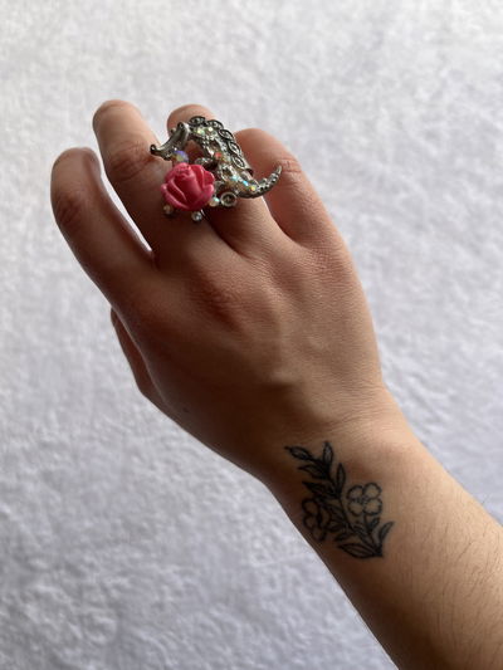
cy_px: 335
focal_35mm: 26
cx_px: 252
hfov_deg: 53.1
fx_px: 504
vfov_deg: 67.3
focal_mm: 5.1
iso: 50
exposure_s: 1/311
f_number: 1.6
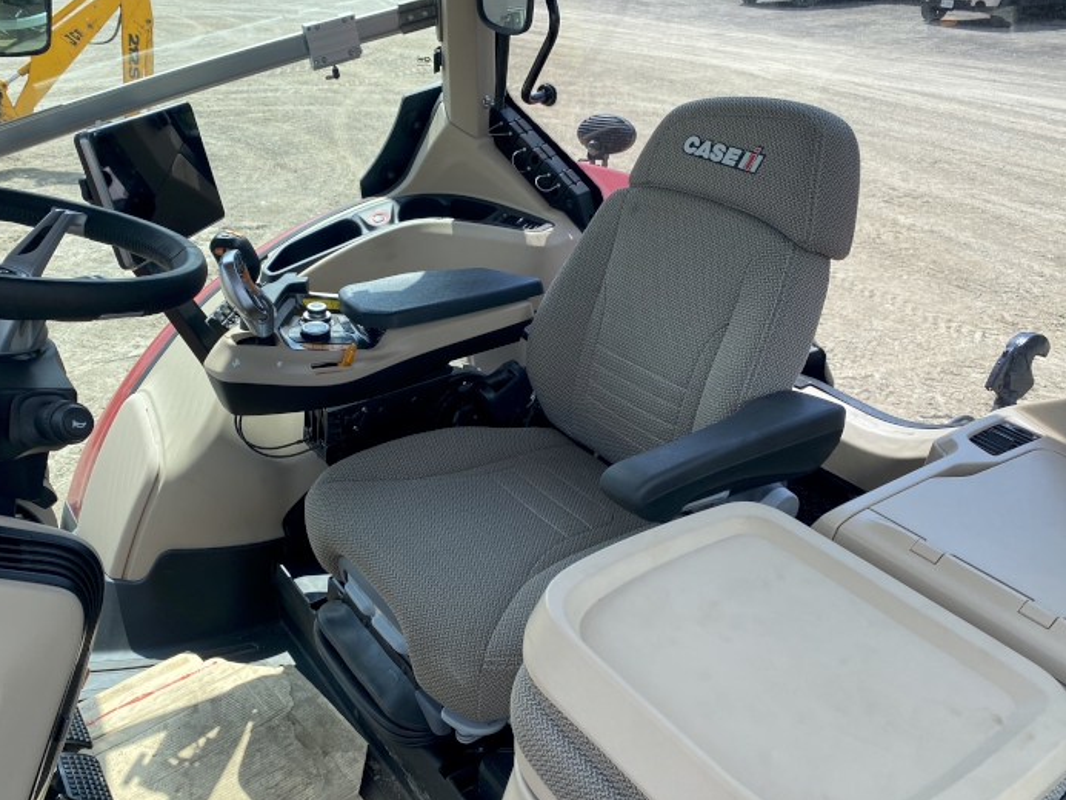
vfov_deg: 46.8
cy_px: 431
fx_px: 924
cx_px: 475
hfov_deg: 59.8
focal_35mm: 30
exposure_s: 1/845
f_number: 1.8
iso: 32
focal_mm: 4.25
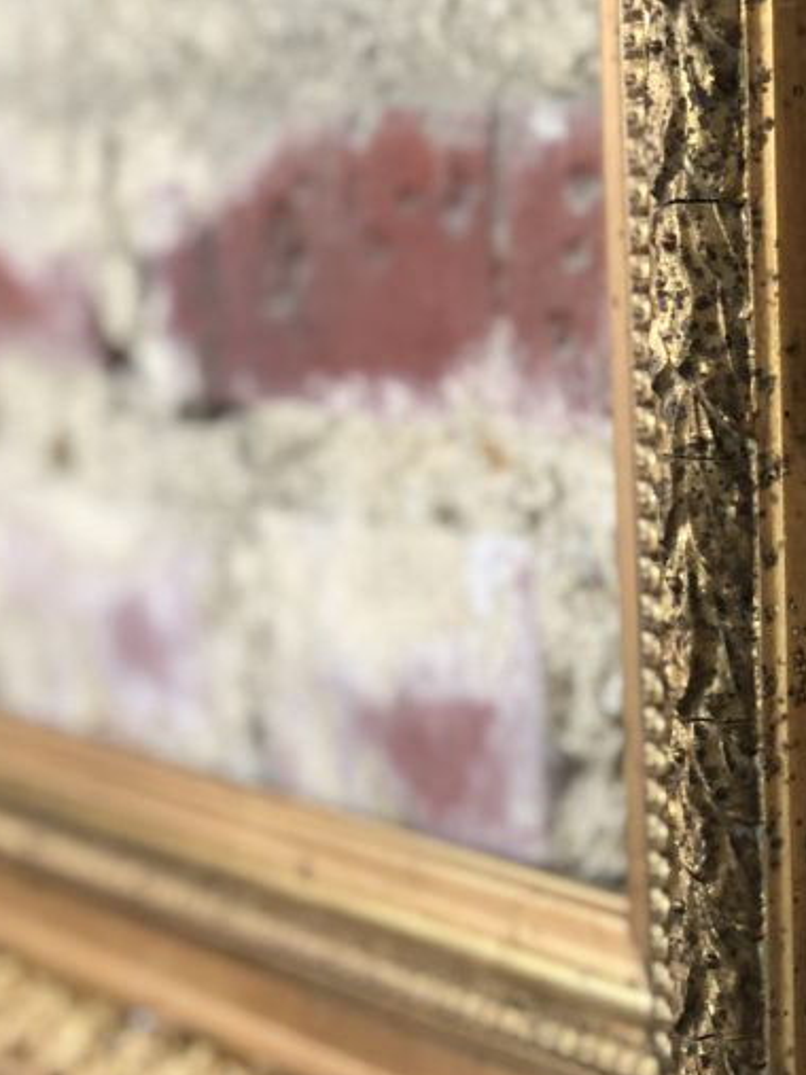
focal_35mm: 105
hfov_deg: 13.9
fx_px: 3261
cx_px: 755
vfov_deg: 18.6
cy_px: 761
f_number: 2.4
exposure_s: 1/50
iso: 100
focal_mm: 6
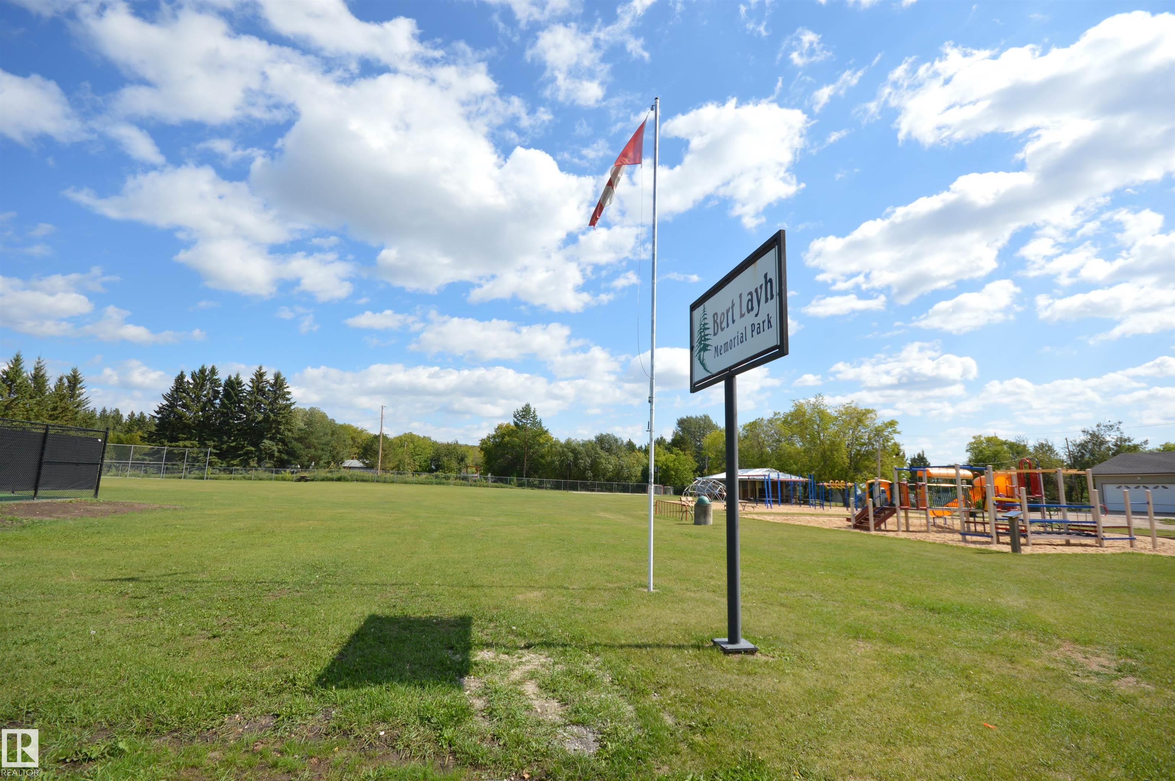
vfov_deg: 77.2
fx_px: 489
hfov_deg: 100.4
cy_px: 390
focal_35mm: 15
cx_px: 588
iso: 100
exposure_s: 1/250
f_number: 8
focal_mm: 10
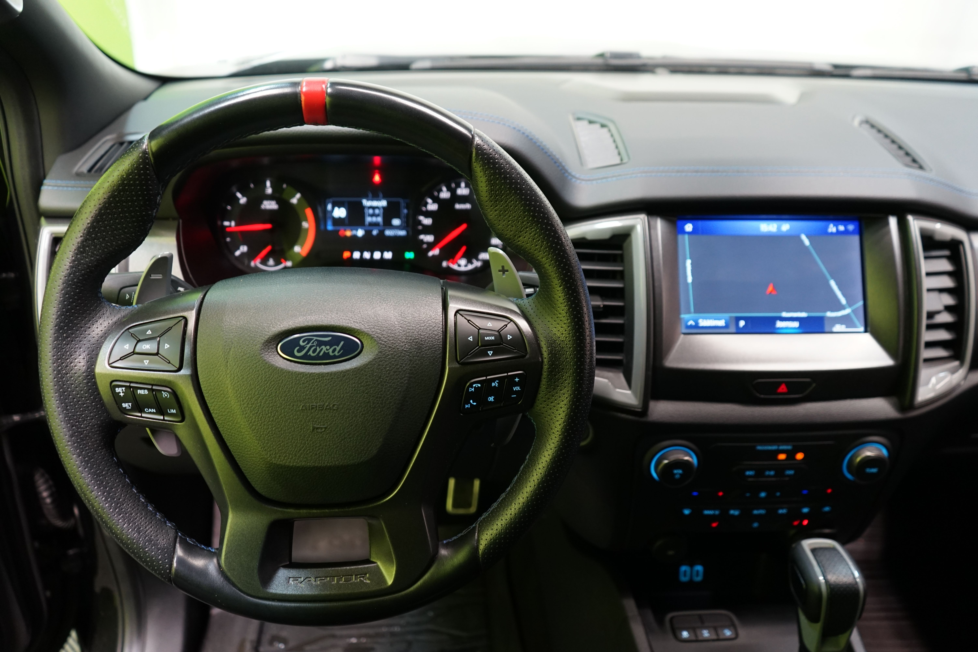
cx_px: 489
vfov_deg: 46.4
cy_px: 326
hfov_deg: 65.5
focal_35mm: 28
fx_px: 761
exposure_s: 1/30
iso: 1000
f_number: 3.5
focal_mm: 28
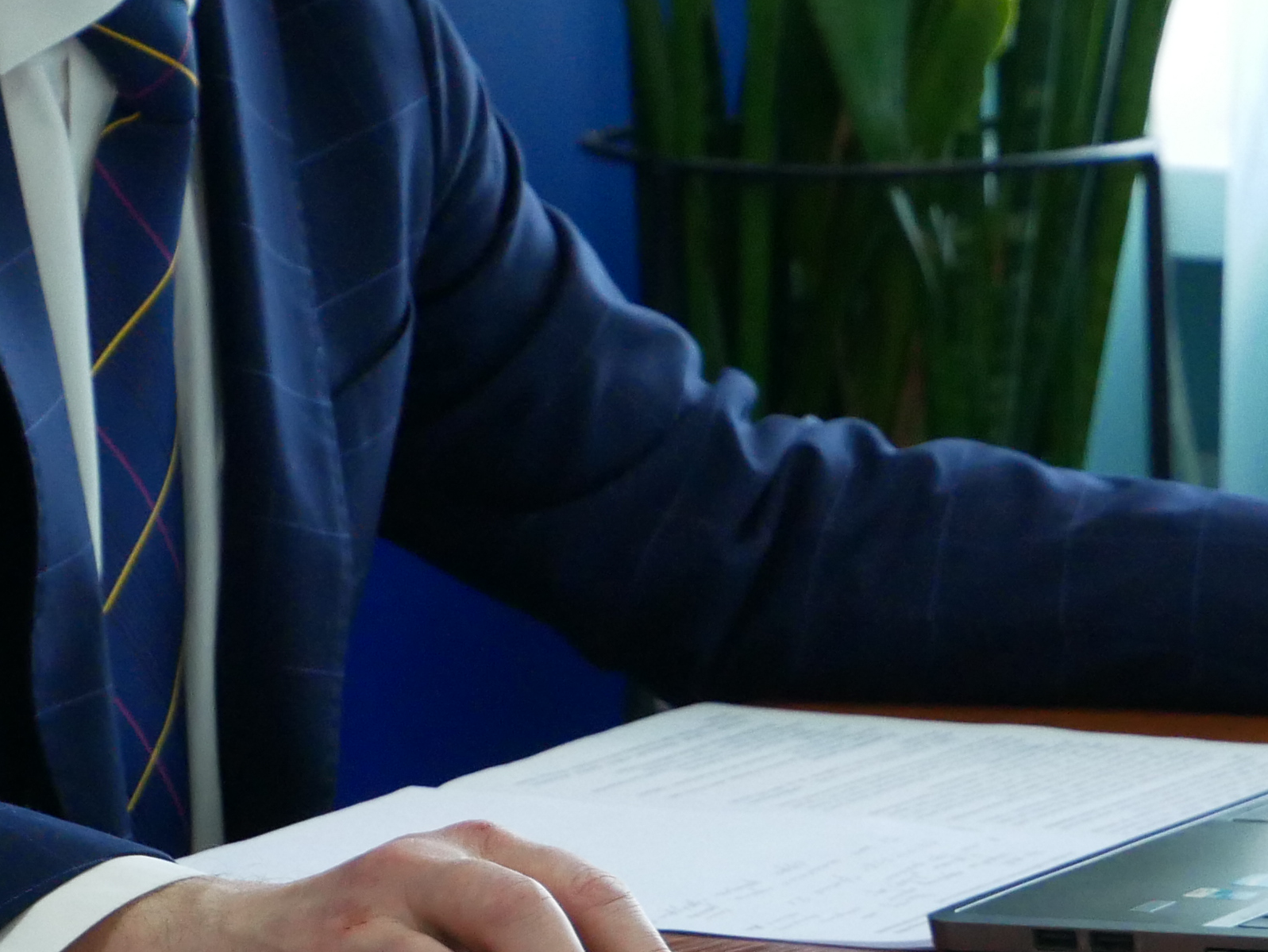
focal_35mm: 253
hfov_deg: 7.8
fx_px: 9271
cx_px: 683
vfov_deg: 5.9
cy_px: 28
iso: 1250
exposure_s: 1/100
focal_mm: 44
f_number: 5.6
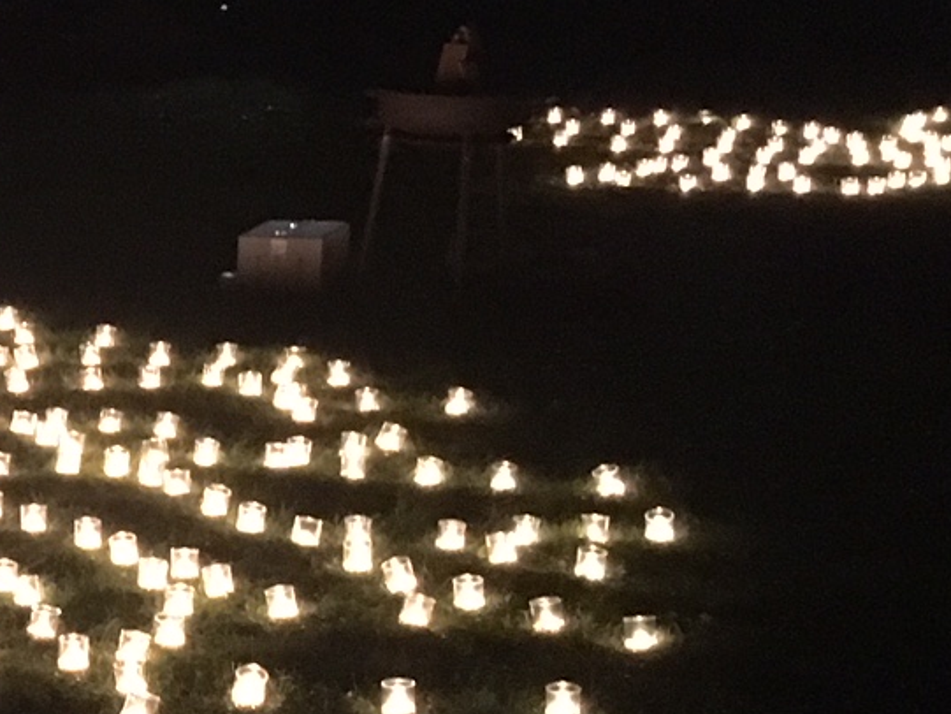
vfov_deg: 13.6
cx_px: -673
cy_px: 568
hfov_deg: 15.9
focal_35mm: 108
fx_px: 2968
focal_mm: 4.15
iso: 500
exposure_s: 1/17
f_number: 2.2
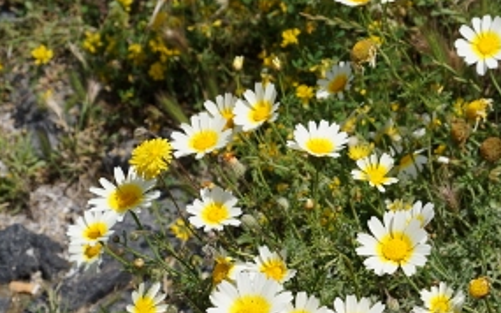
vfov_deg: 9.4
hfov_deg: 14.9
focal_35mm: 140
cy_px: 206
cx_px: 374
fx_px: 1909
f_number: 9
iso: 100
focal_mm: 55
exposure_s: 1/400
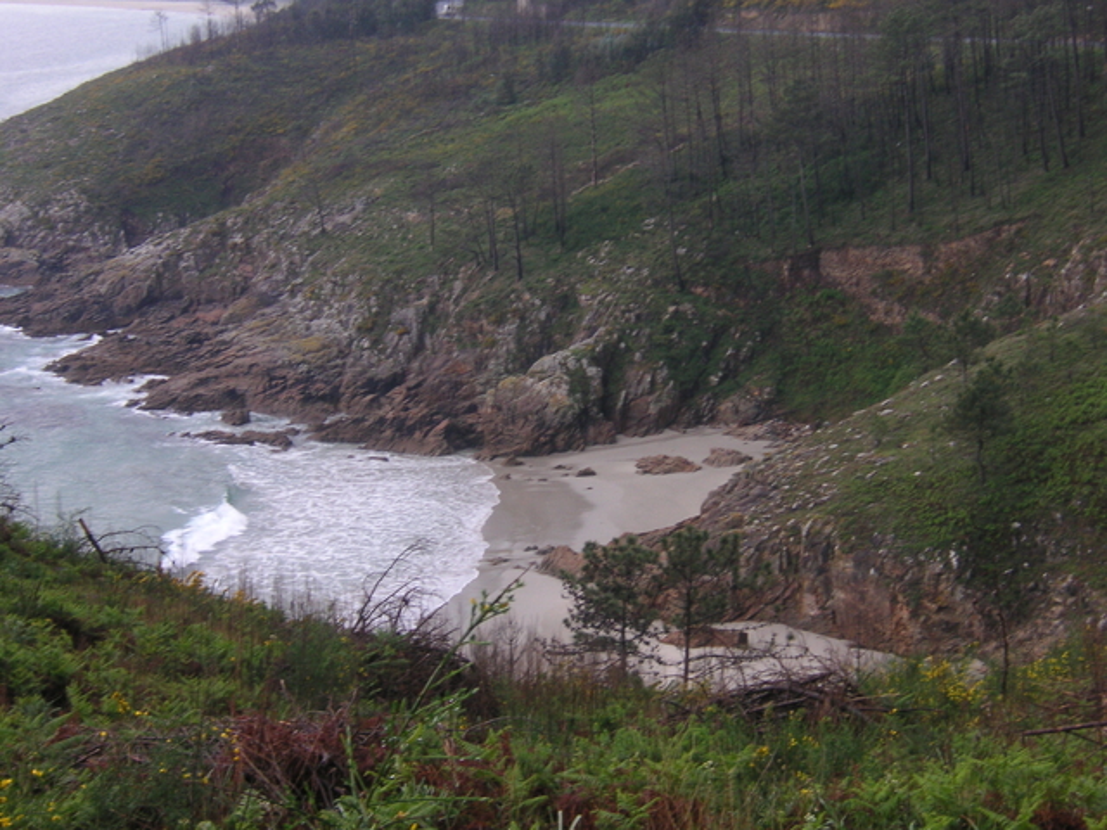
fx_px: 2430
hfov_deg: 25.7
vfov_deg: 19.4
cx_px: 554
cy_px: 415
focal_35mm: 76
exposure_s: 1/250
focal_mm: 12.6
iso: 50
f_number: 4.4
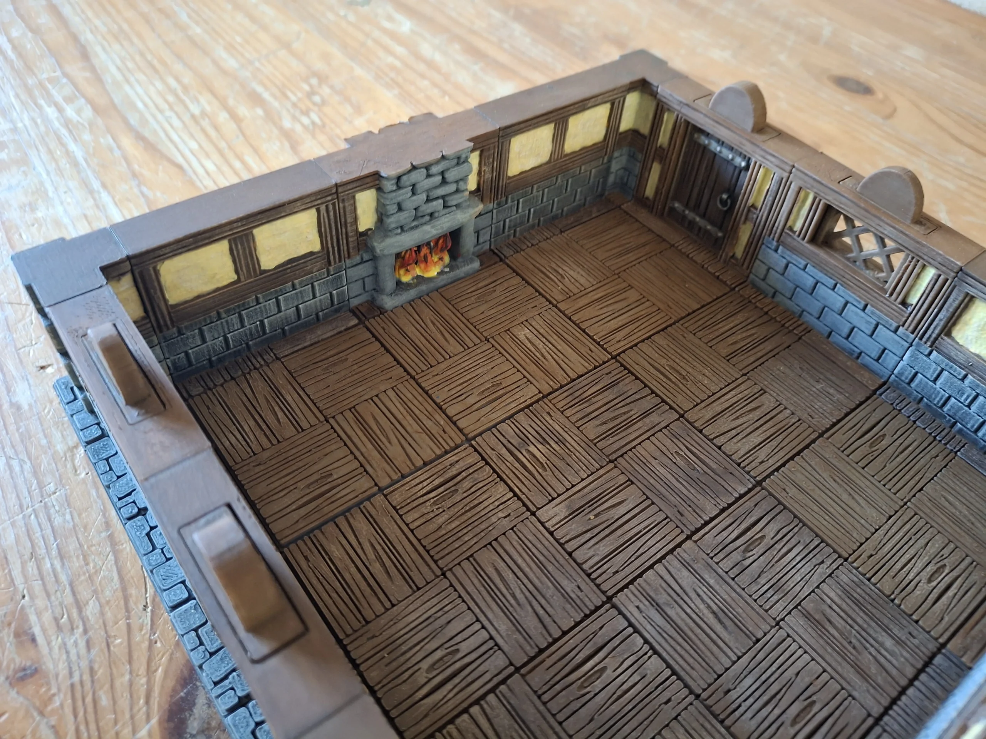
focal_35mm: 25
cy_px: 370
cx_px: 493
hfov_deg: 69.4
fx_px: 712
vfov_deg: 54.9
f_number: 1.8
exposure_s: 1/33
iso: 250
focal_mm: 4.69
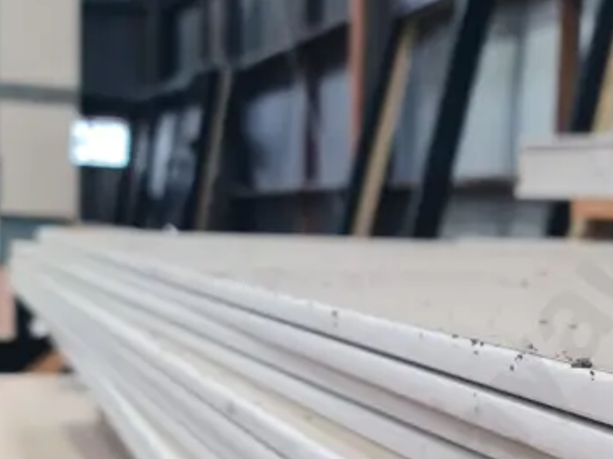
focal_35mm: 73
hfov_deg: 25.9
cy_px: 368
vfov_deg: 19.9
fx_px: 1292
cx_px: 540
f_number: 1.8
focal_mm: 7
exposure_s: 1/100
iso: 160
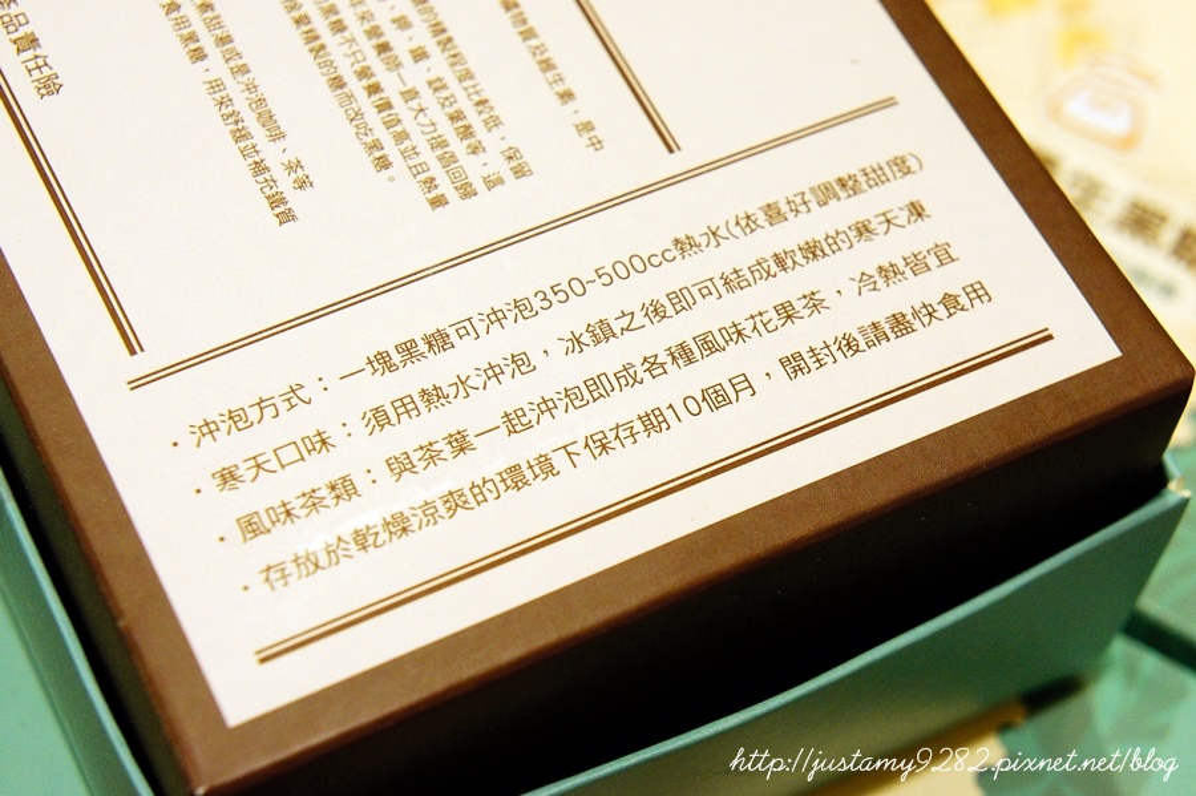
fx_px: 2490
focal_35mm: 75
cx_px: 598
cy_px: 398
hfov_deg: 27.0
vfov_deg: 18.2
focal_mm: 50
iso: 1600
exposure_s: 1/30
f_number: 7.1
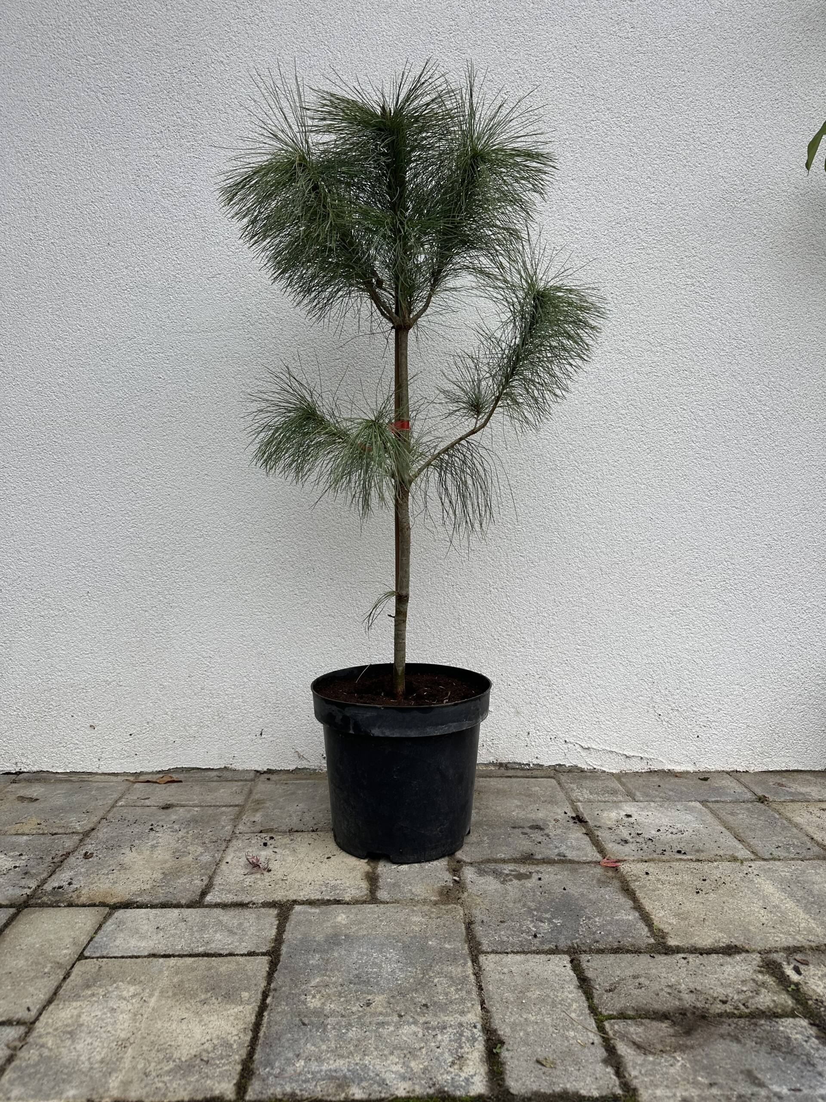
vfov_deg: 71.6
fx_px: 764
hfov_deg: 56.8
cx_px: 413
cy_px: 551
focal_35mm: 24
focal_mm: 6.86
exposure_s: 1/433
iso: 80
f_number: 1.78
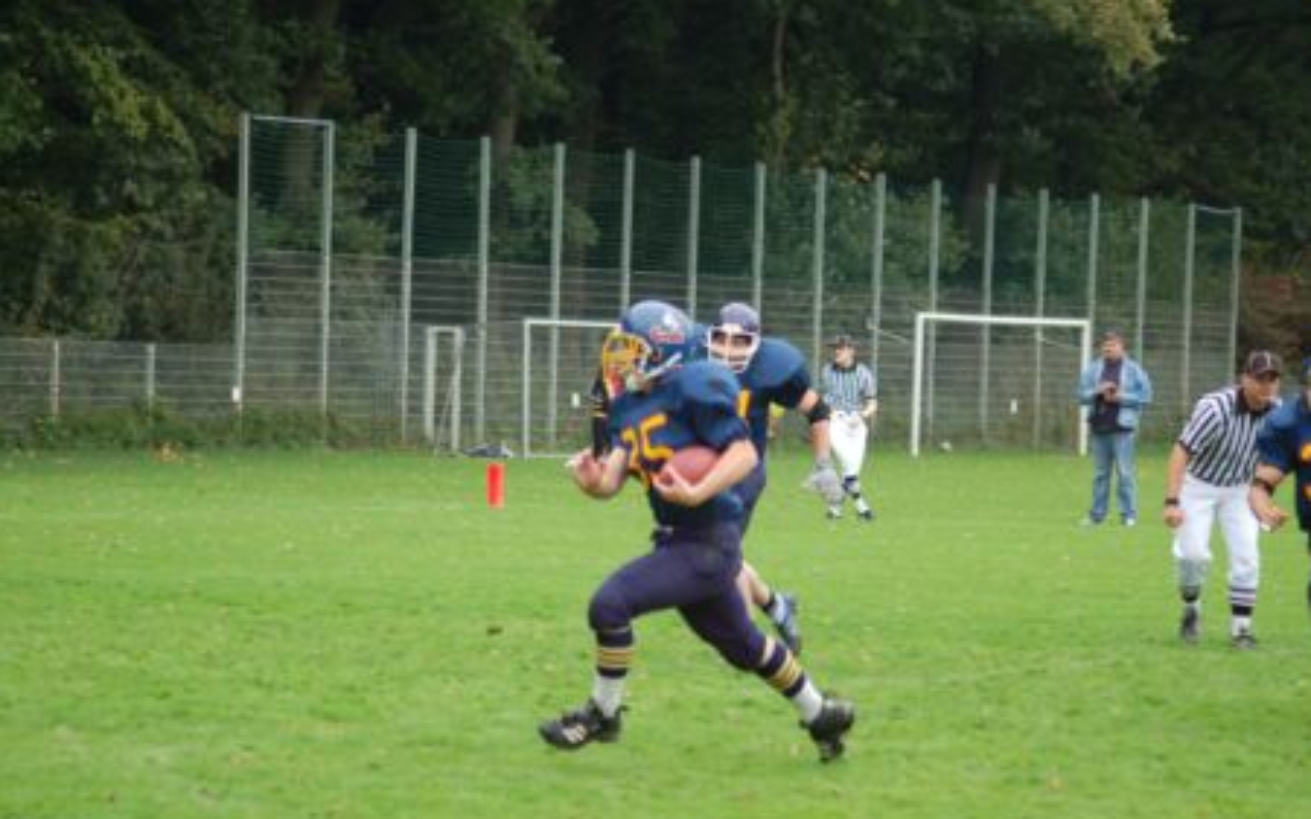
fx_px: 6037
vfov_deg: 7.8
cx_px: 657
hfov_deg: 12.4
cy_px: 434
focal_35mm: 169
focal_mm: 110
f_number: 4.2
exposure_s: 1/500
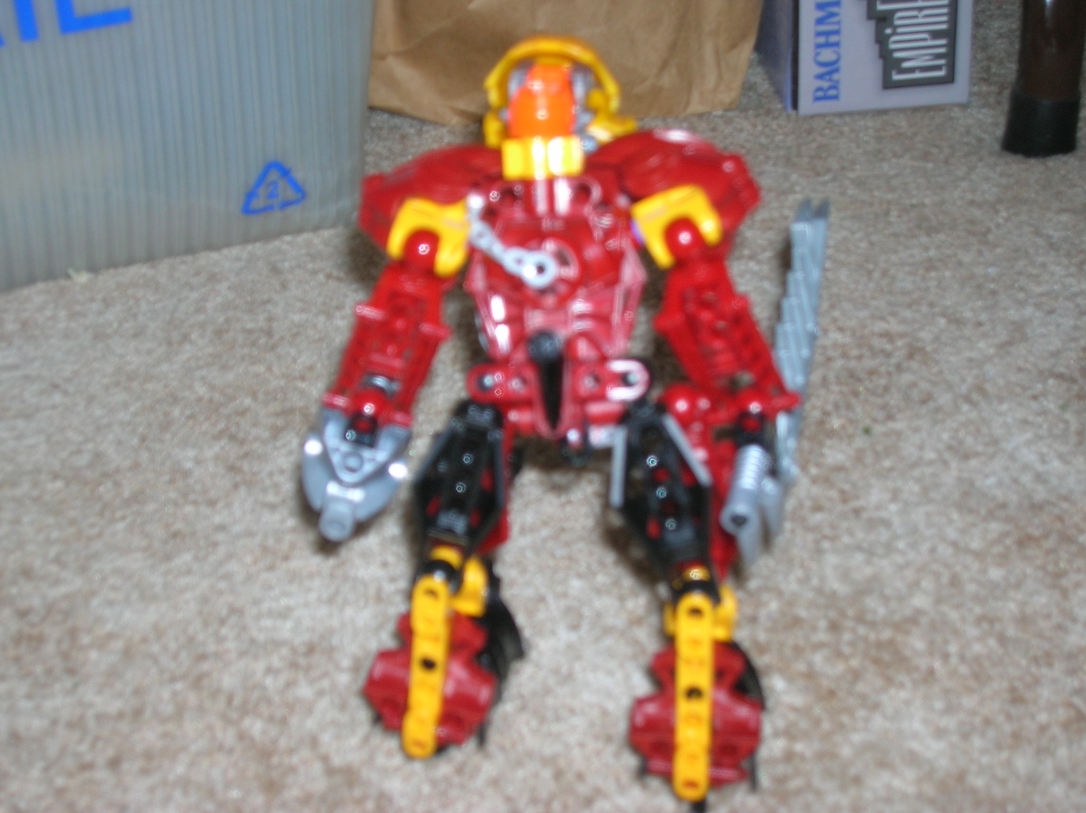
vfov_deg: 23.3
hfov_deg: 30.7
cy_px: 406
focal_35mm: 63
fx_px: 1975
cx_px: 543
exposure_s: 1/60.1
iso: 50
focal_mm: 10.4
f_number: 3.6
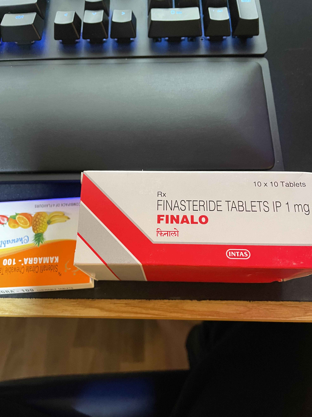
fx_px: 312
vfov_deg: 67.3
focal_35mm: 26
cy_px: 208
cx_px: 156
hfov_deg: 53.1
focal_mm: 4.2
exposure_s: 1/40
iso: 500
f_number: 1.6
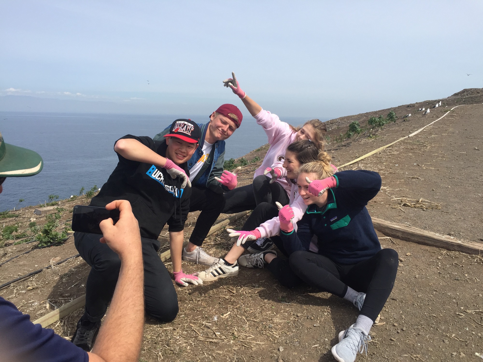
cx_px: 242
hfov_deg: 61.7
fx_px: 405
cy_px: 181
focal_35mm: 29
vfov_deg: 48.2
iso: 32
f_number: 2.2
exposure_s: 1/2083
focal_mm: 4.15
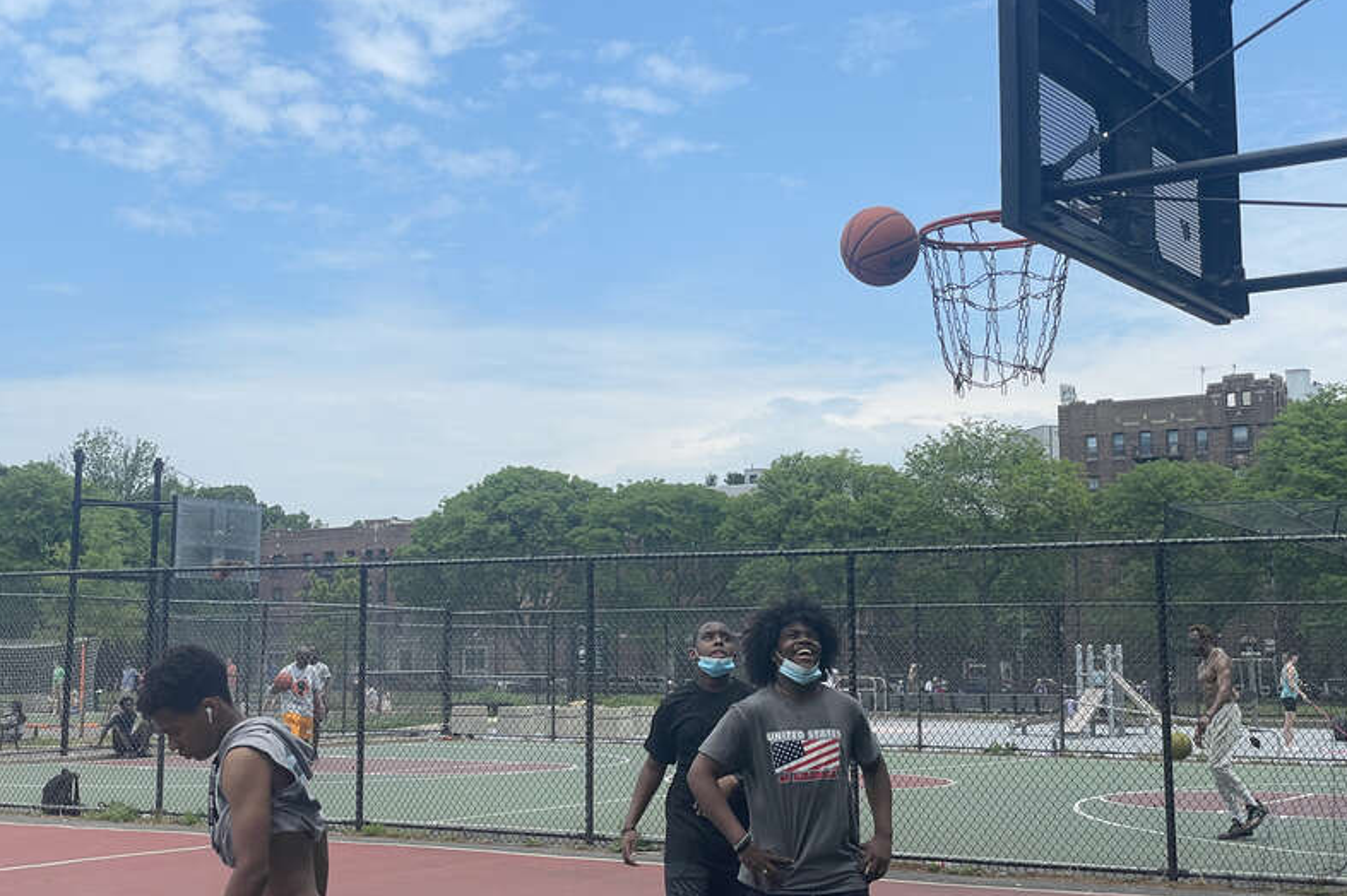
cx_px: 671
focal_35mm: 55
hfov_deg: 36.3
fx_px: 2057
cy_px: 453
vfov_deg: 24.6
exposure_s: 1/1916
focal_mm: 6
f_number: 2
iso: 25
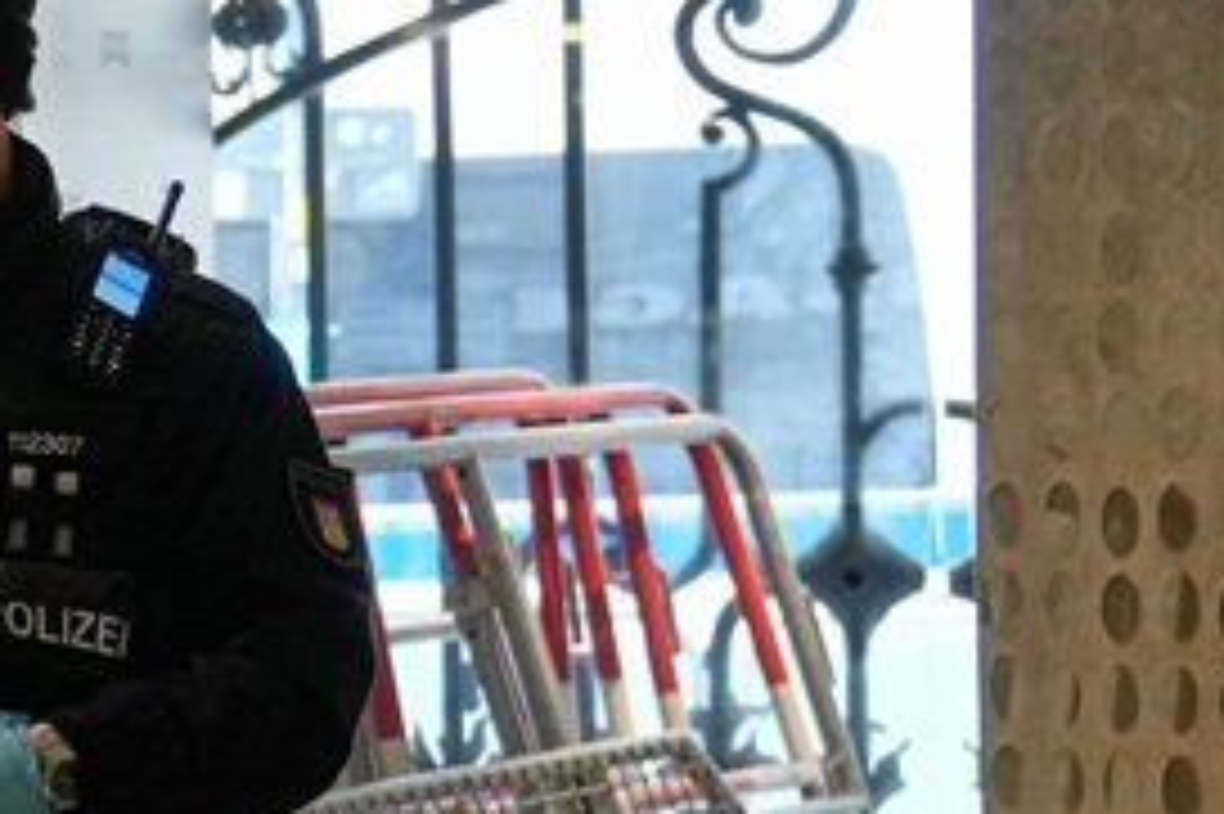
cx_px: -1742
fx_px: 7475
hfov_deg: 8.5
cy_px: 711
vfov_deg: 6.2
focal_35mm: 220
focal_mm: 43
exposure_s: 1/200
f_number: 2.8
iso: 1600
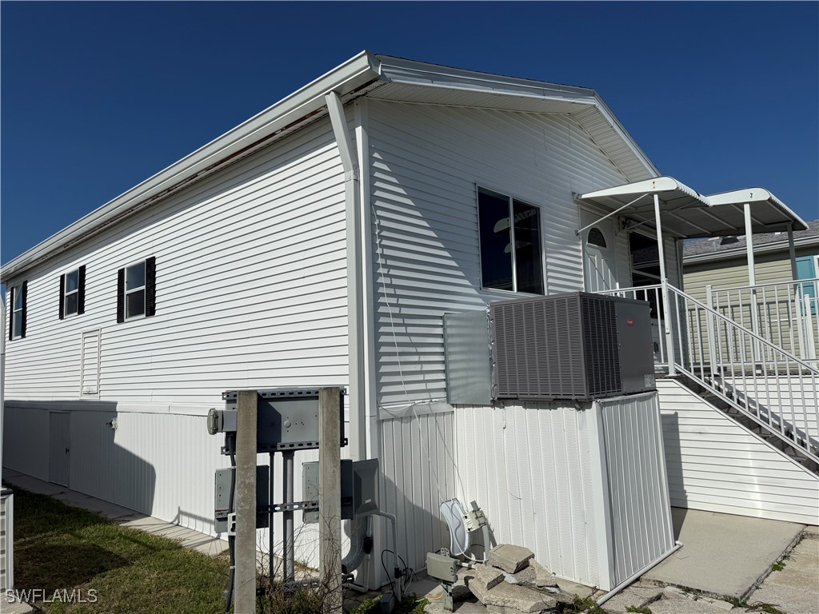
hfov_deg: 71.6
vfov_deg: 56.8
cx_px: 410
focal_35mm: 24
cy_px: 307
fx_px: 568
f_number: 1.78
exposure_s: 1/17544
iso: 64
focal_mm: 6.76
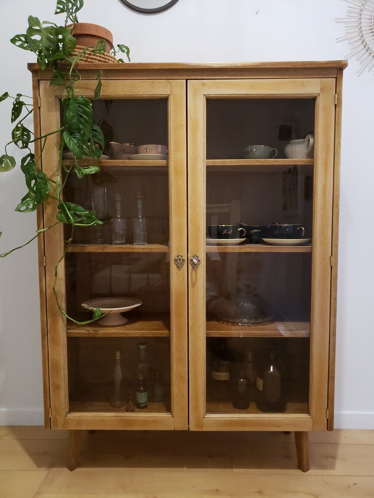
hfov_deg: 53.1
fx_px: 374
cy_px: 249
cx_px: 187
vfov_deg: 67.3
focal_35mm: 26
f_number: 1.5
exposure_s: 1/19
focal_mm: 4.3
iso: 400
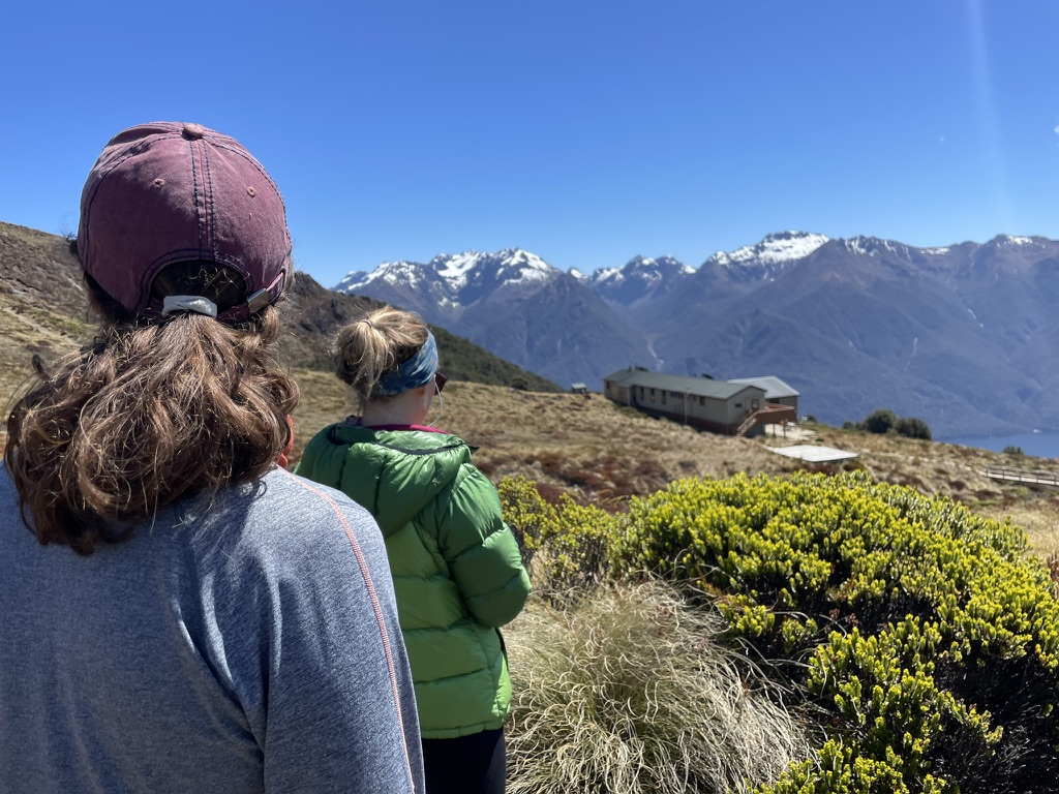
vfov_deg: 53.1
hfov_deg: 67.3
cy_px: 397
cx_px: 530
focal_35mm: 26
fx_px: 795
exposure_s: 1/2959
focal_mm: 4.2
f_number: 1.6
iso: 32
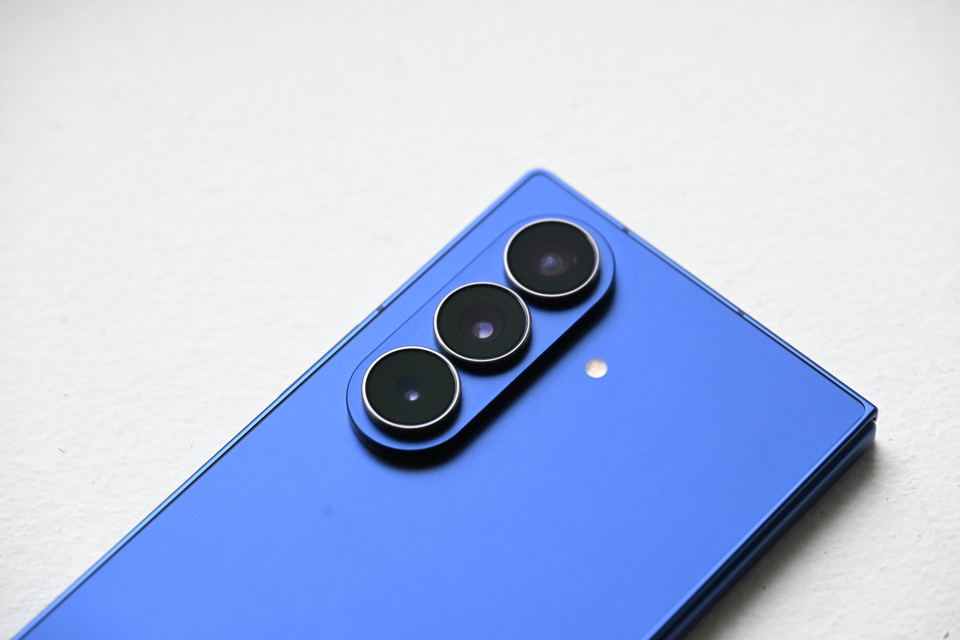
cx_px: 480
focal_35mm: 120
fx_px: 3200
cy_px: 320
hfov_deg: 17.1
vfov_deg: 11.4
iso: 1000
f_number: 6.3
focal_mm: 120
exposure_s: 1/60
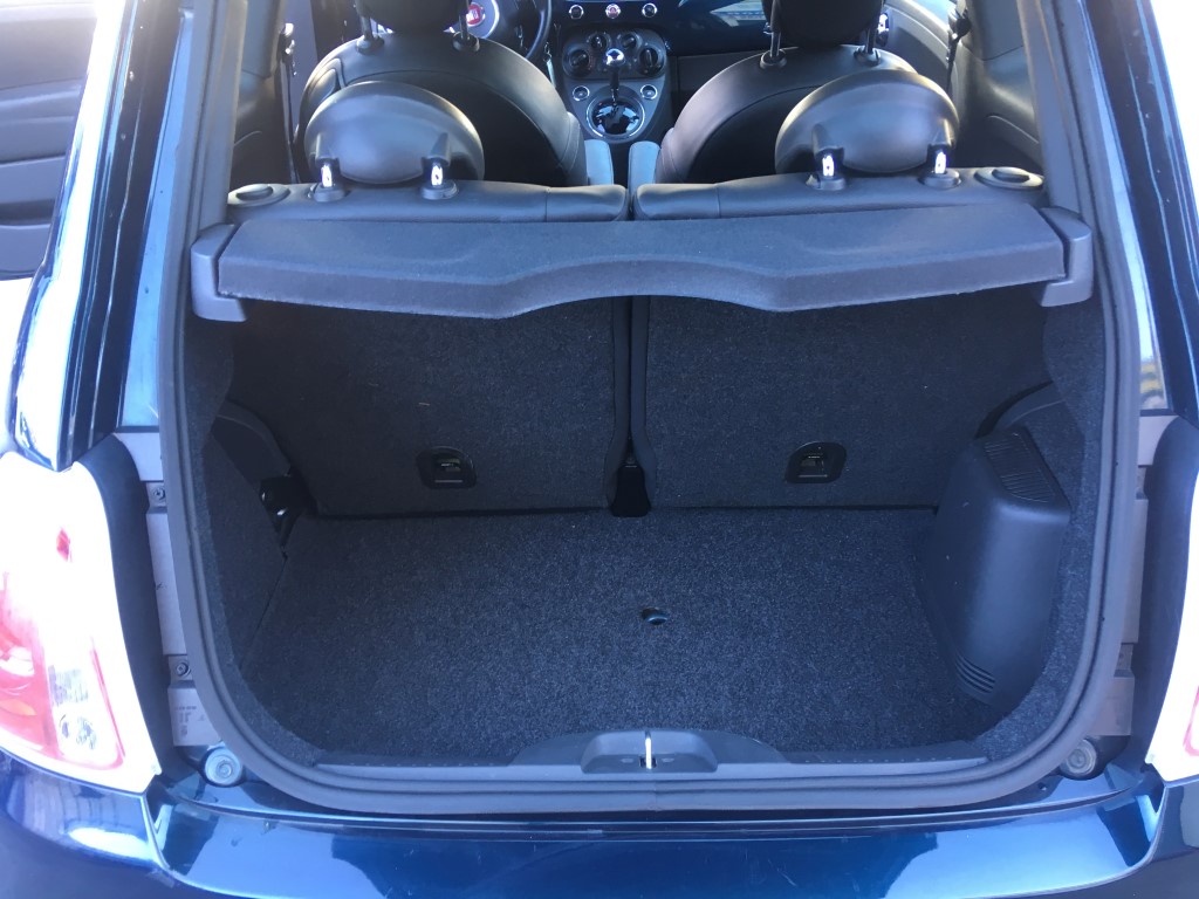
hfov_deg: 61.7
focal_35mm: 29
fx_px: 1004
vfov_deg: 48.2
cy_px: 450
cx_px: 600
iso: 50
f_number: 2.2
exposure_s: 1/30
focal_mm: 4.15
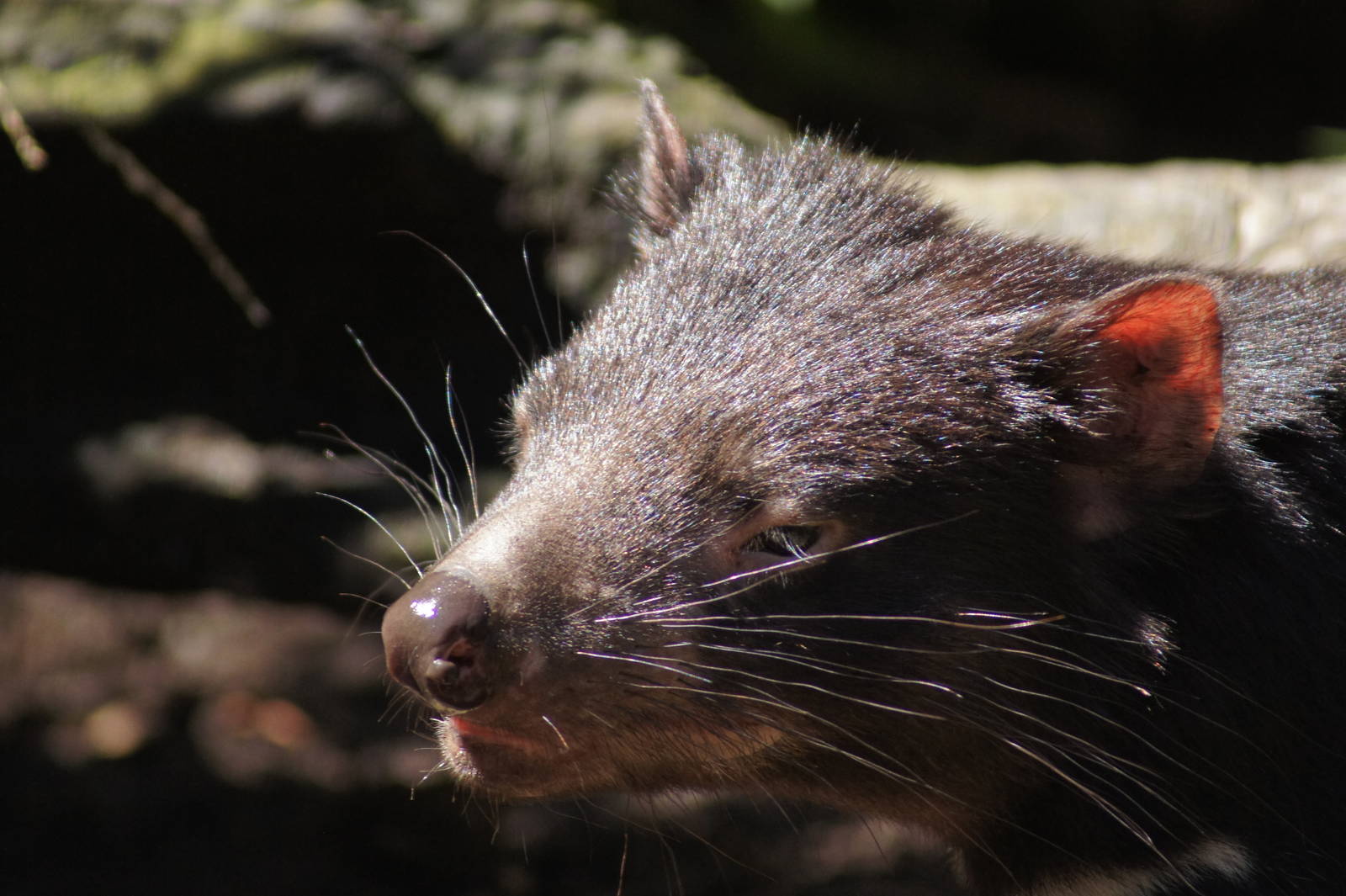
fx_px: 16816
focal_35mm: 450
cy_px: 448
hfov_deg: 4.6
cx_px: 673
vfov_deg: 3.1
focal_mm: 300
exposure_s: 1/500
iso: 800
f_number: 5.6
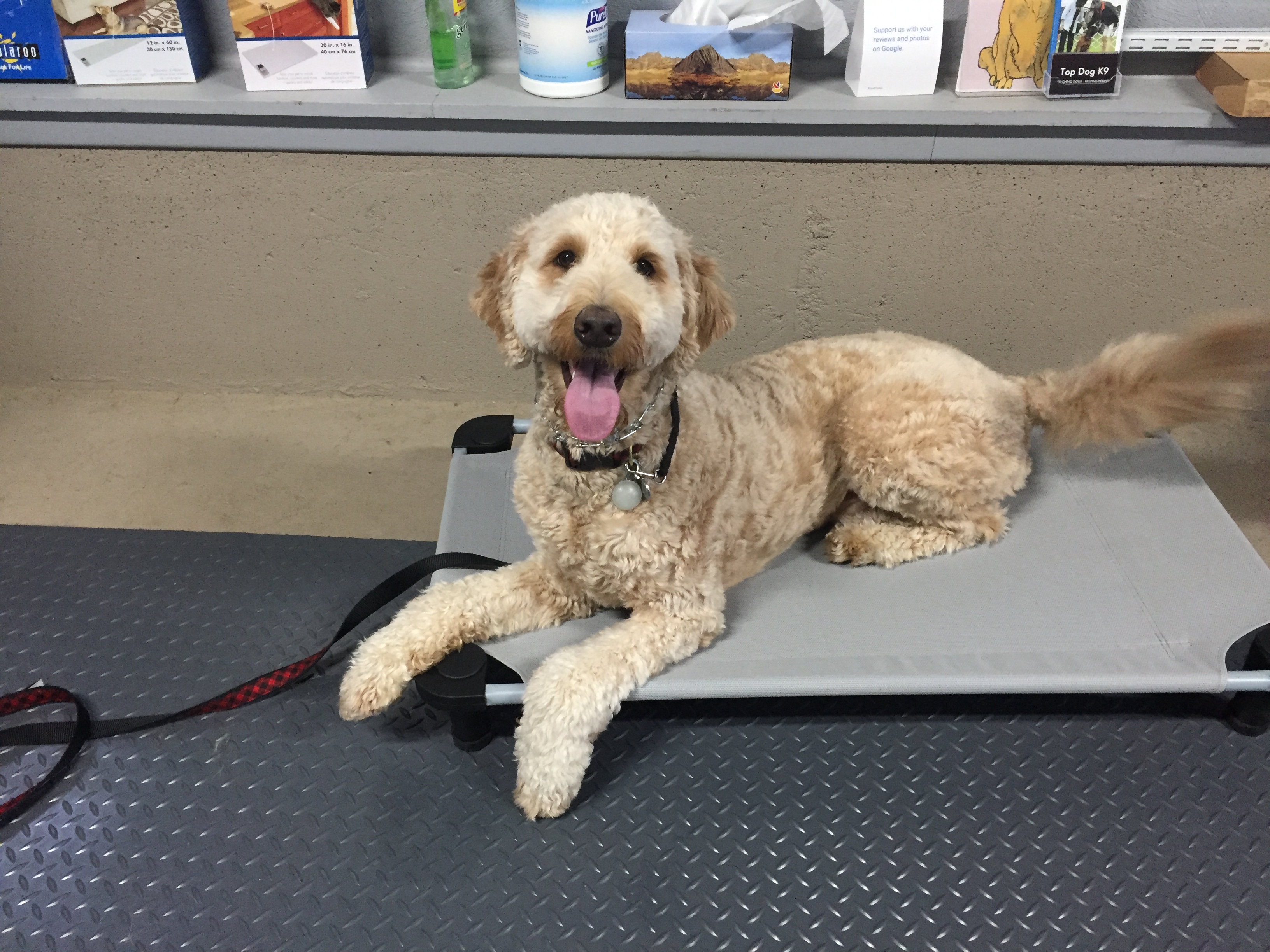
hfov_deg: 61.7
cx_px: 635
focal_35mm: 29
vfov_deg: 48.2
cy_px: 476
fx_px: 1064
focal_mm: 4.15
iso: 200
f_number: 2.2
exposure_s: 1/30
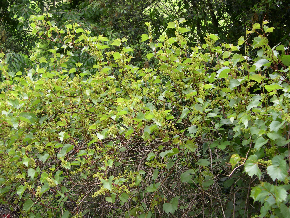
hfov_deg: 49.0
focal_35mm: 38
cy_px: 109
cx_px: 145
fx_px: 318
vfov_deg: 37.7
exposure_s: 1/105
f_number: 2.8
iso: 100
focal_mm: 8
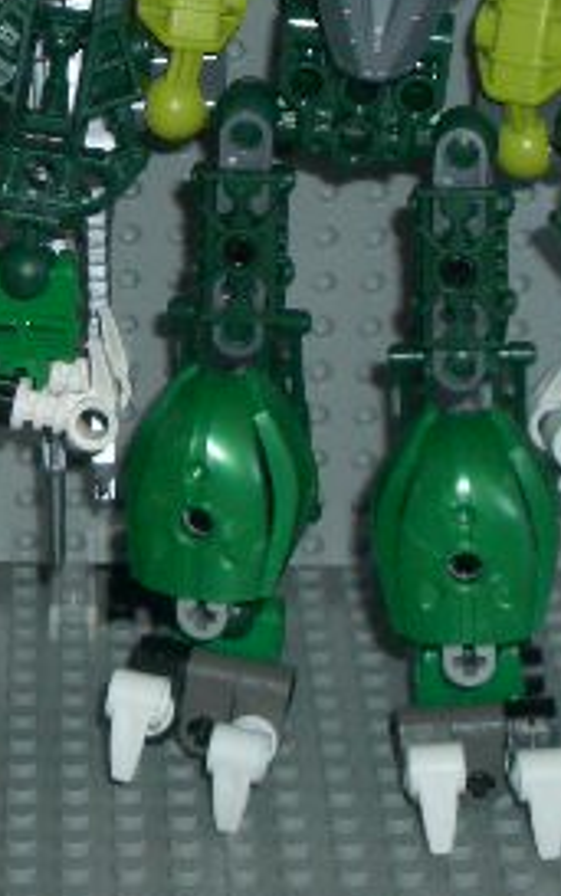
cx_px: 89
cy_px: 158
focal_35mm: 154
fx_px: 3761
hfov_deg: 8.5
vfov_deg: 13.5
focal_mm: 10.2
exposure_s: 1/60
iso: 100
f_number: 3.5
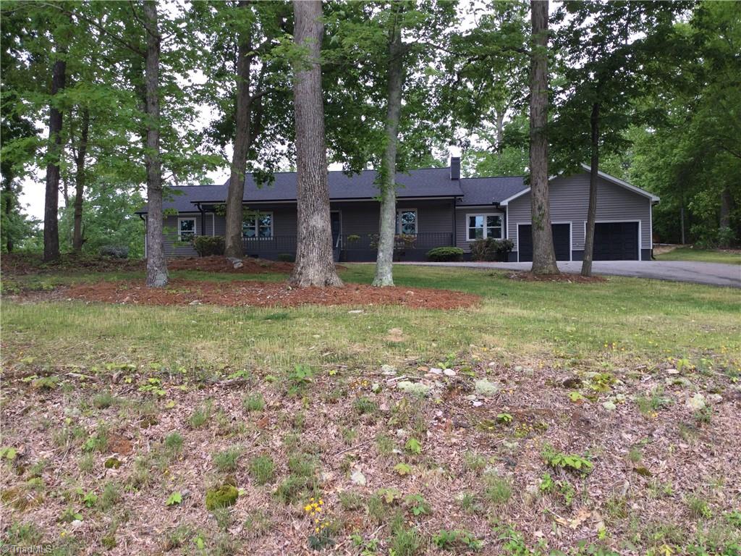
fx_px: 664
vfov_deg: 45.4
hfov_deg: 58.4
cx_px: 370
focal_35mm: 31
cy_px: 278
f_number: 2.4
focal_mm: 3.3
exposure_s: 1/189
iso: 25
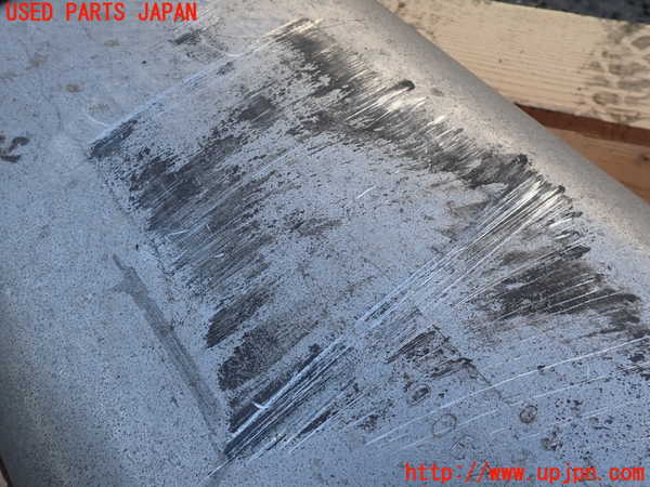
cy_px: 244
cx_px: 325
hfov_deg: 60.0
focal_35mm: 30
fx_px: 563
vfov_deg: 46.8
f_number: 3.2
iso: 100
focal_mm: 5.4
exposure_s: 1/250
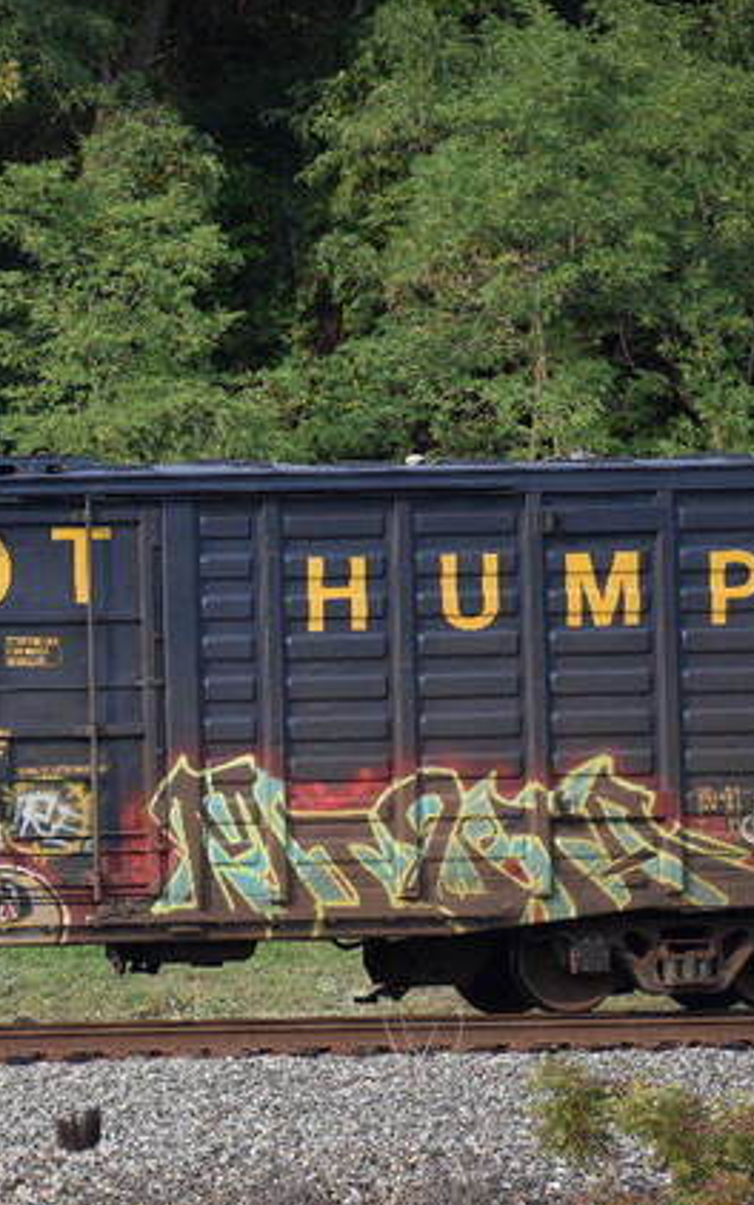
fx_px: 22276
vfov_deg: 3.1
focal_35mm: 678
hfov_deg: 1.9
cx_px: -26
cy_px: 641
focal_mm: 220
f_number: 5.6
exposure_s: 1/1000
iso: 500
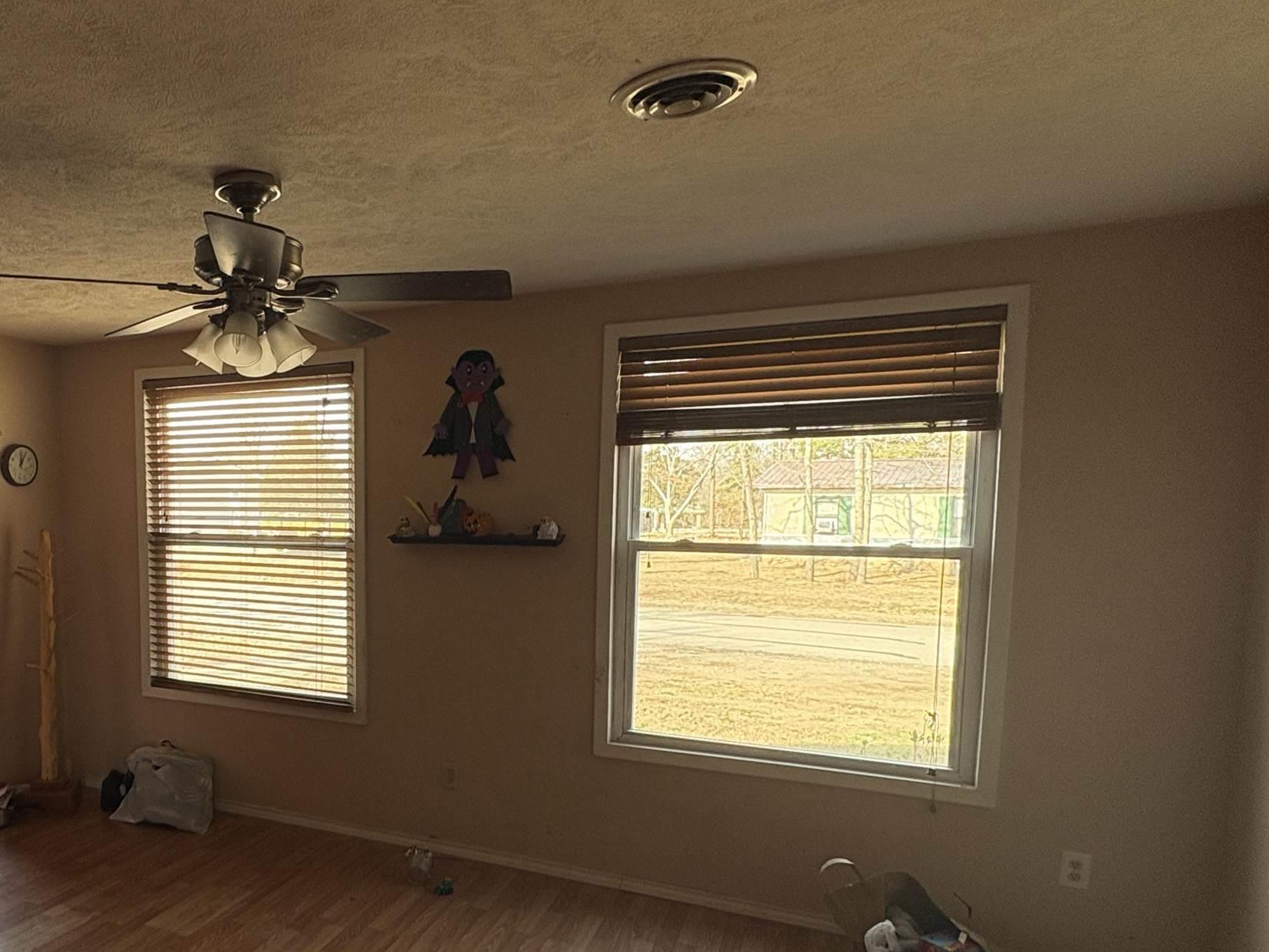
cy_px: 585
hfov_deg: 63.1
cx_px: 307
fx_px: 953
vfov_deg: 52.6
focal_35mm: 26
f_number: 2.2
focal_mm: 2.22
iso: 100
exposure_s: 1/136
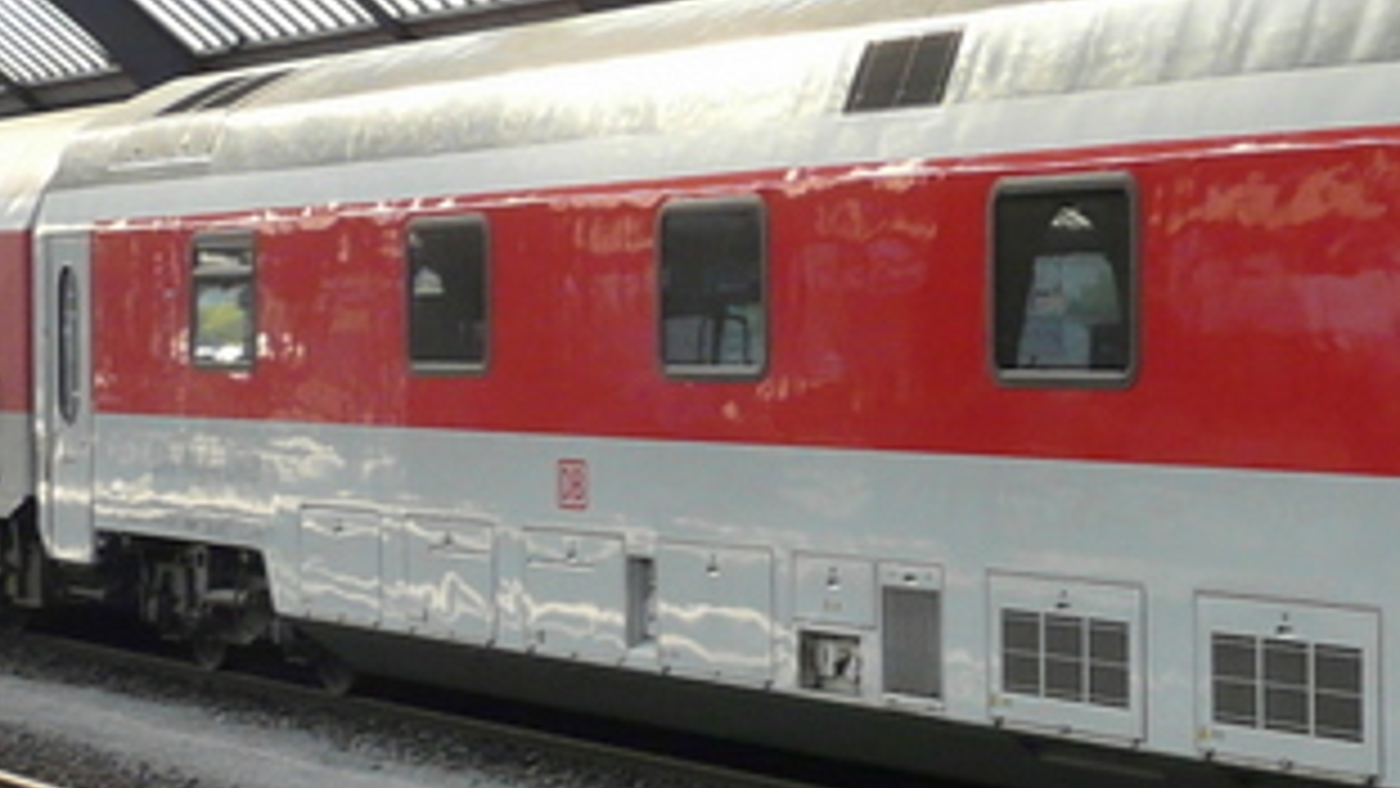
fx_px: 3638
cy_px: 428
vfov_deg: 12.4
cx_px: 1949
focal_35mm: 98
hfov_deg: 19.6
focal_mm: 4.6
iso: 100
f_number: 2.8
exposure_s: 1/100
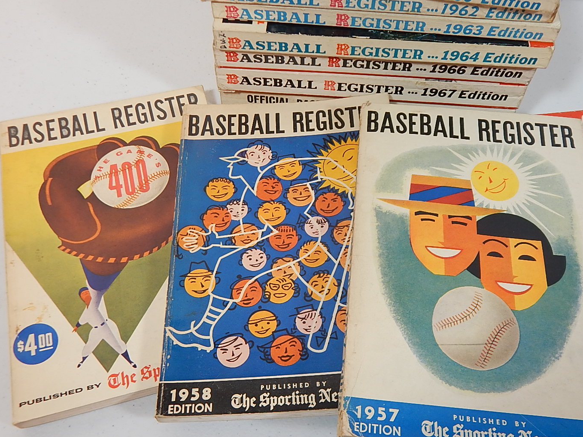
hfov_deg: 55.3
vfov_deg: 42.9
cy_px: 246
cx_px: 315
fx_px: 556
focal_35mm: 33
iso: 125
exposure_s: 1/40
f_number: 3.2
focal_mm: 5.1
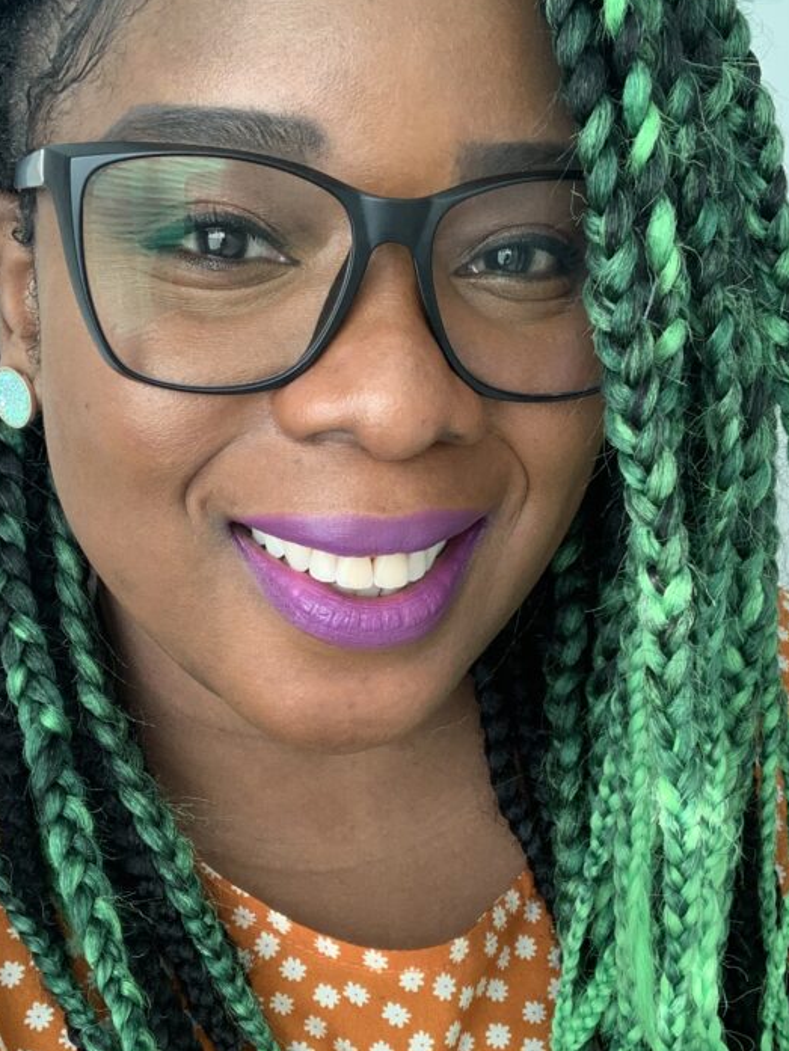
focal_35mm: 47
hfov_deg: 30.9
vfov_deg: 40.4
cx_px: 401
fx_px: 1428
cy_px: 584
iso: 100
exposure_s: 1/60
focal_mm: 2.87
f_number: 2.2
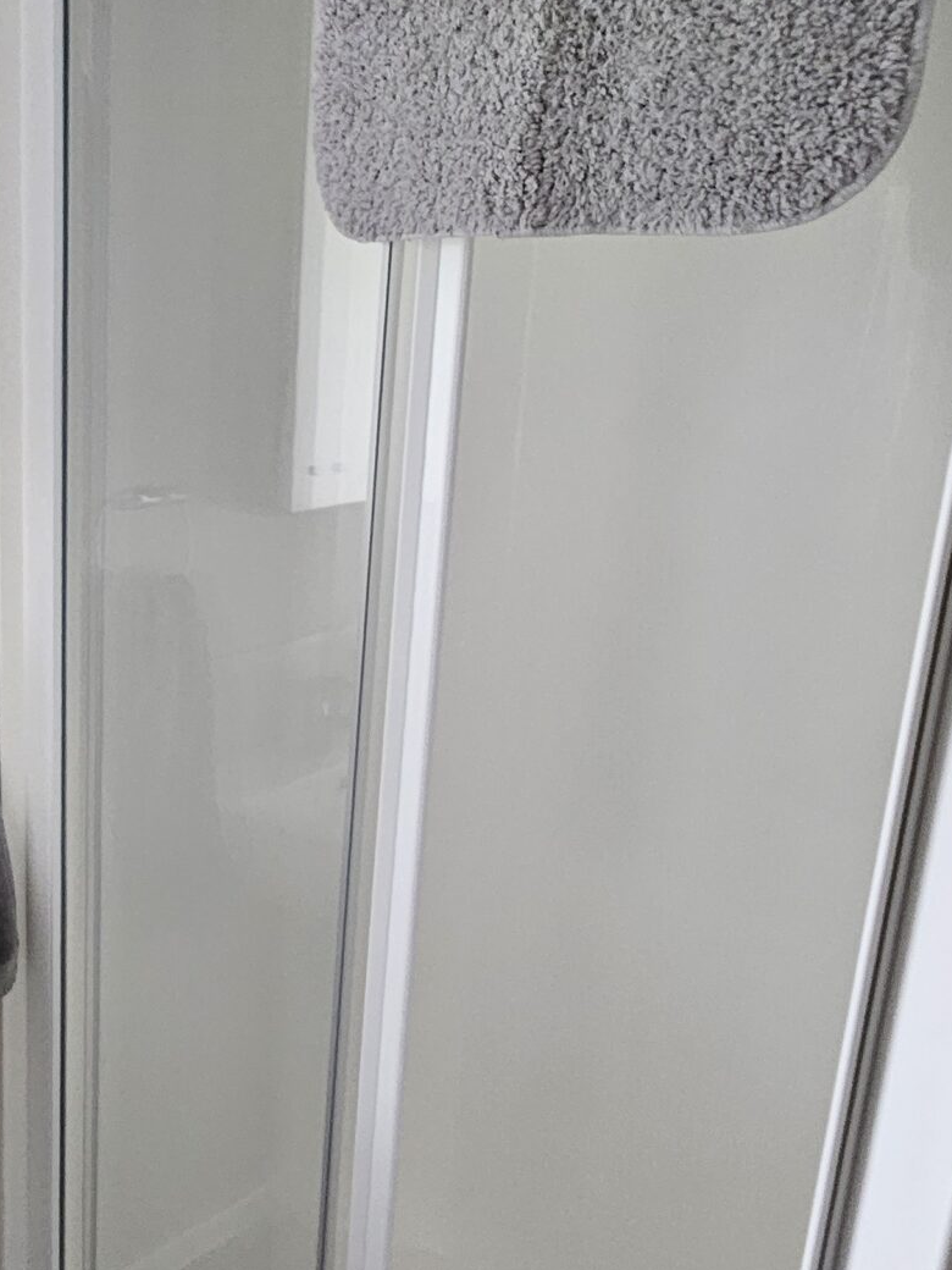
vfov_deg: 56.7
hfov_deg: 41.9
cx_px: 170
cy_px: 573
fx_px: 1173
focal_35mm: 32
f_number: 2.2
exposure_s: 1/33
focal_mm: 1.74
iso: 400
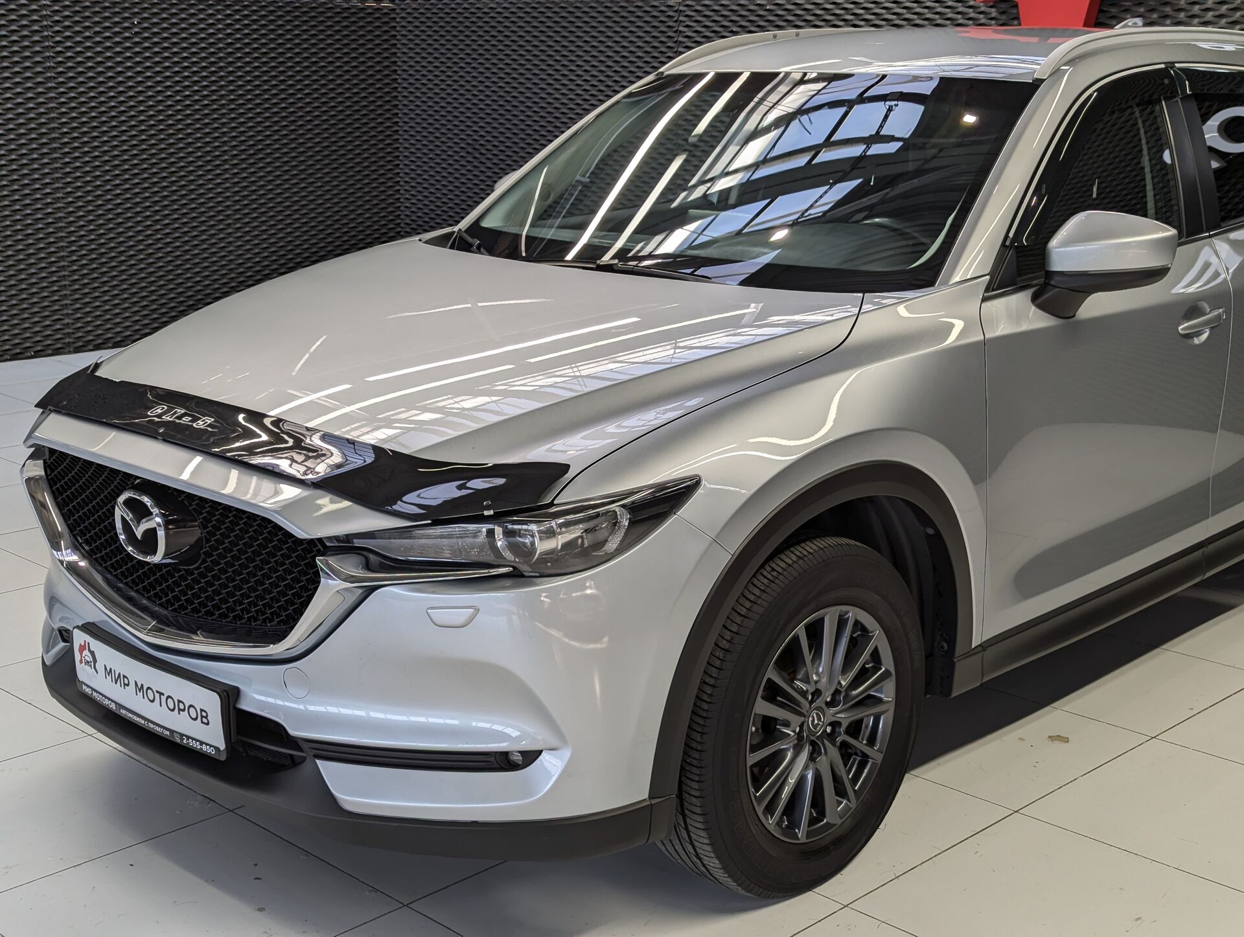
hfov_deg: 39.6
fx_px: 1728
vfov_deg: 30.3
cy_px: 468
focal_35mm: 48
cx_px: 622
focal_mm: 6.81
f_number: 1.85
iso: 48
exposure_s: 1/374
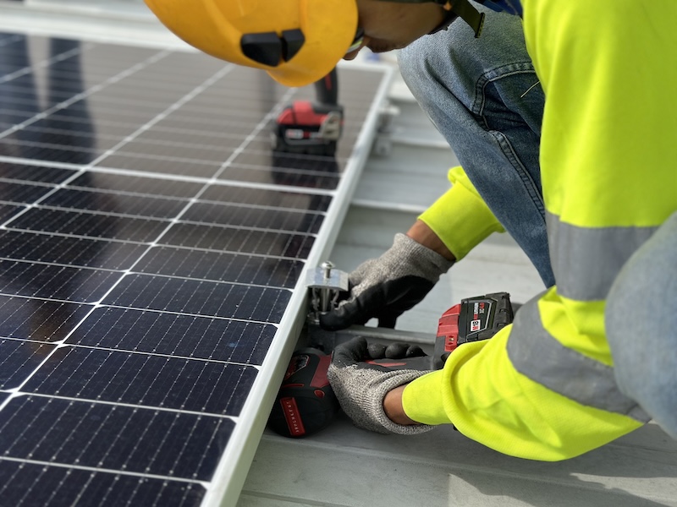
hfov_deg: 39.7
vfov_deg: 30.3
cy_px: 254
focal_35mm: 48
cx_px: 338
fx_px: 939
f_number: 1.78
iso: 100
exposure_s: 1/2890
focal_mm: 6.86
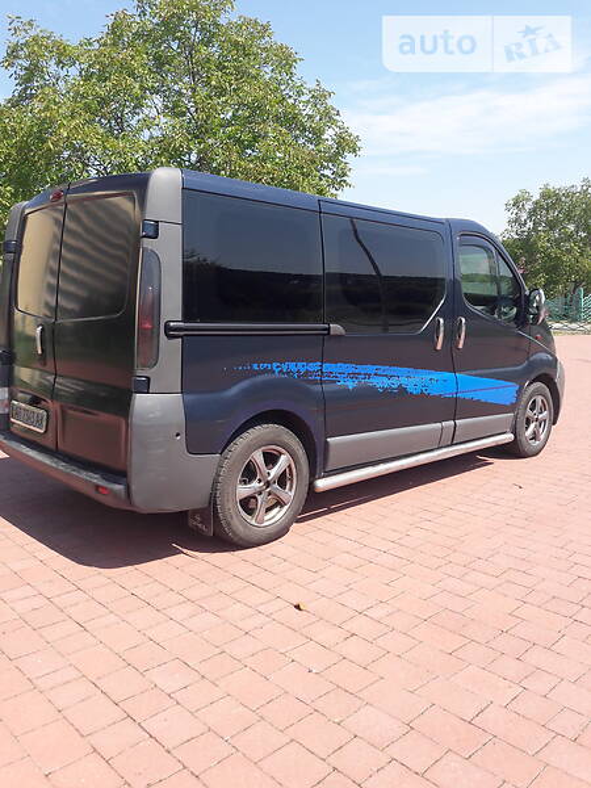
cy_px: 394
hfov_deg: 49.7
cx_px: 296
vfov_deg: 63.4
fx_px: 637
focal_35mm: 28
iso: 40
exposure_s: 1/838
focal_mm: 3.7
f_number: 1.9
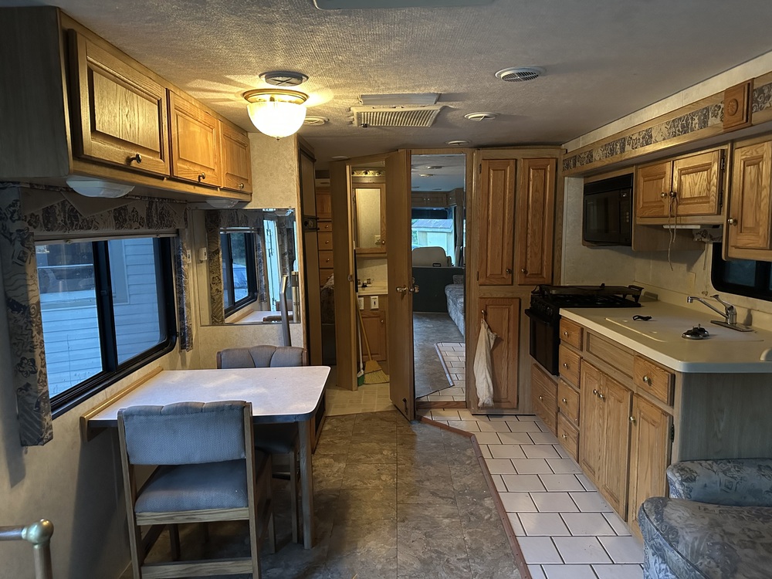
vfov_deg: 56.8
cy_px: 290
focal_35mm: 24
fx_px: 535
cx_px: 386
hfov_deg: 71.6
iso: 1000
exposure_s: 1/41
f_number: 1.78
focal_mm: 6.86
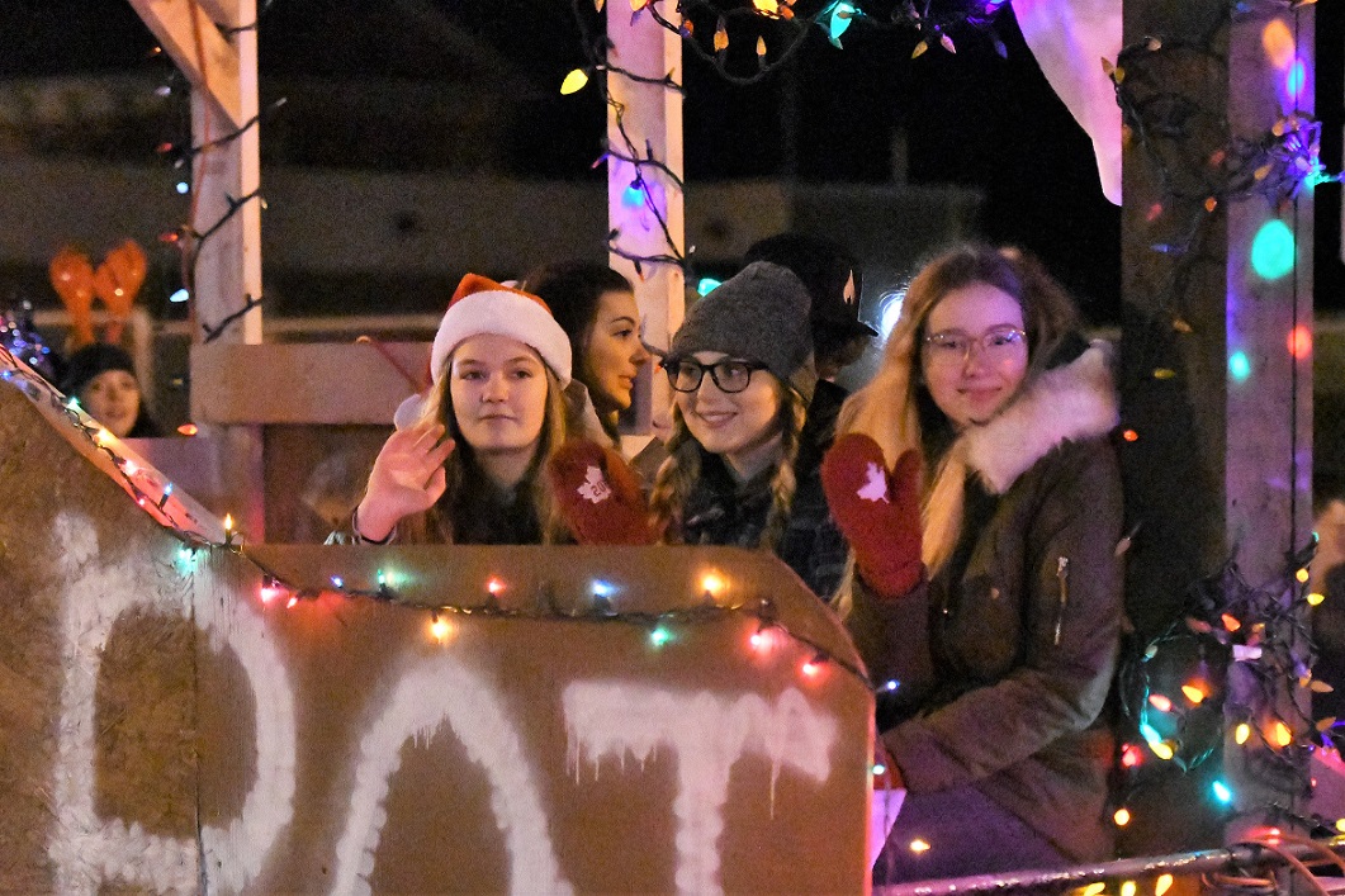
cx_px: 672
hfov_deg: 16.7
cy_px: 448
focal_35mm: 123
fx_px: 4594
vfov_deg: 11.1
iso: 51200
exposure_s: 1/800
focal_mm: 82
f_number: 2.8
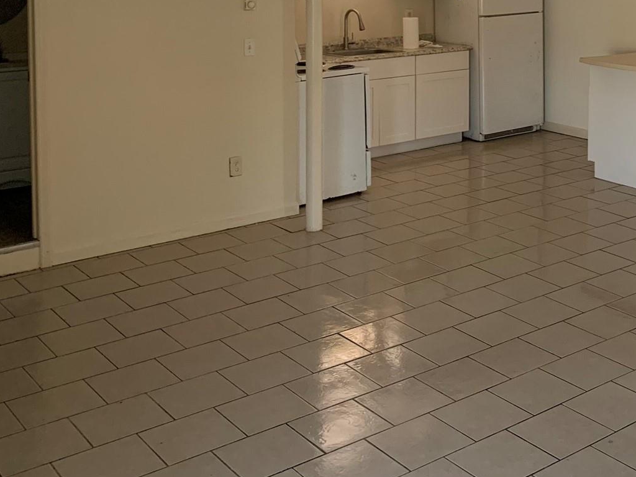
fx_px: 955
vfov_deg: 26.7
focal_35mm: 52
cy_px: 17
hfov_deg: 35.3
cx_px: 534
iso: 100
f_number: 1.8
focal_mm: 4.25
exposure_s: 1/66
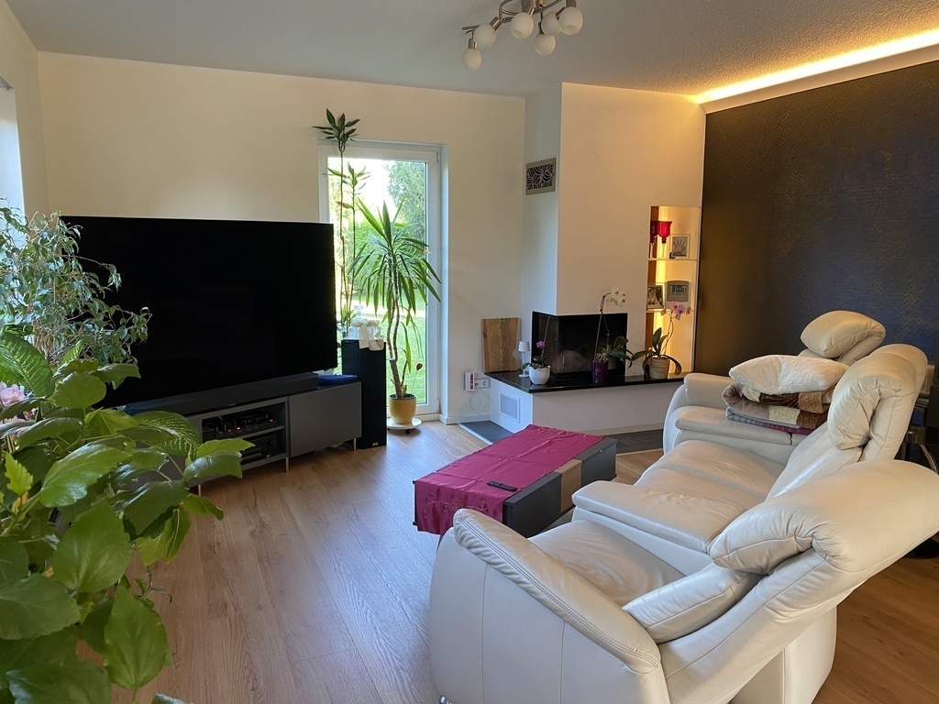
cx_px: 470
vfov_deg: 53.1
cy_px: 352
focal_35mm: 26
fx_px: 705
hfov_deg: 67.3
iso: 125
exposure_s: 1/59
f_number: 1.8
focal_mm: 4.25
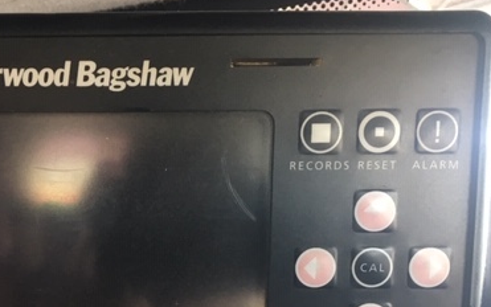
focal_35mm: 53
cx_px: 94
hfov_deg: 36.8
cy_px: 298
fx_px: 709
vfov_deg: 23.5
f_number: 2.2
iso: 100
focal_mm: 4.15
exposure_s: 1/33
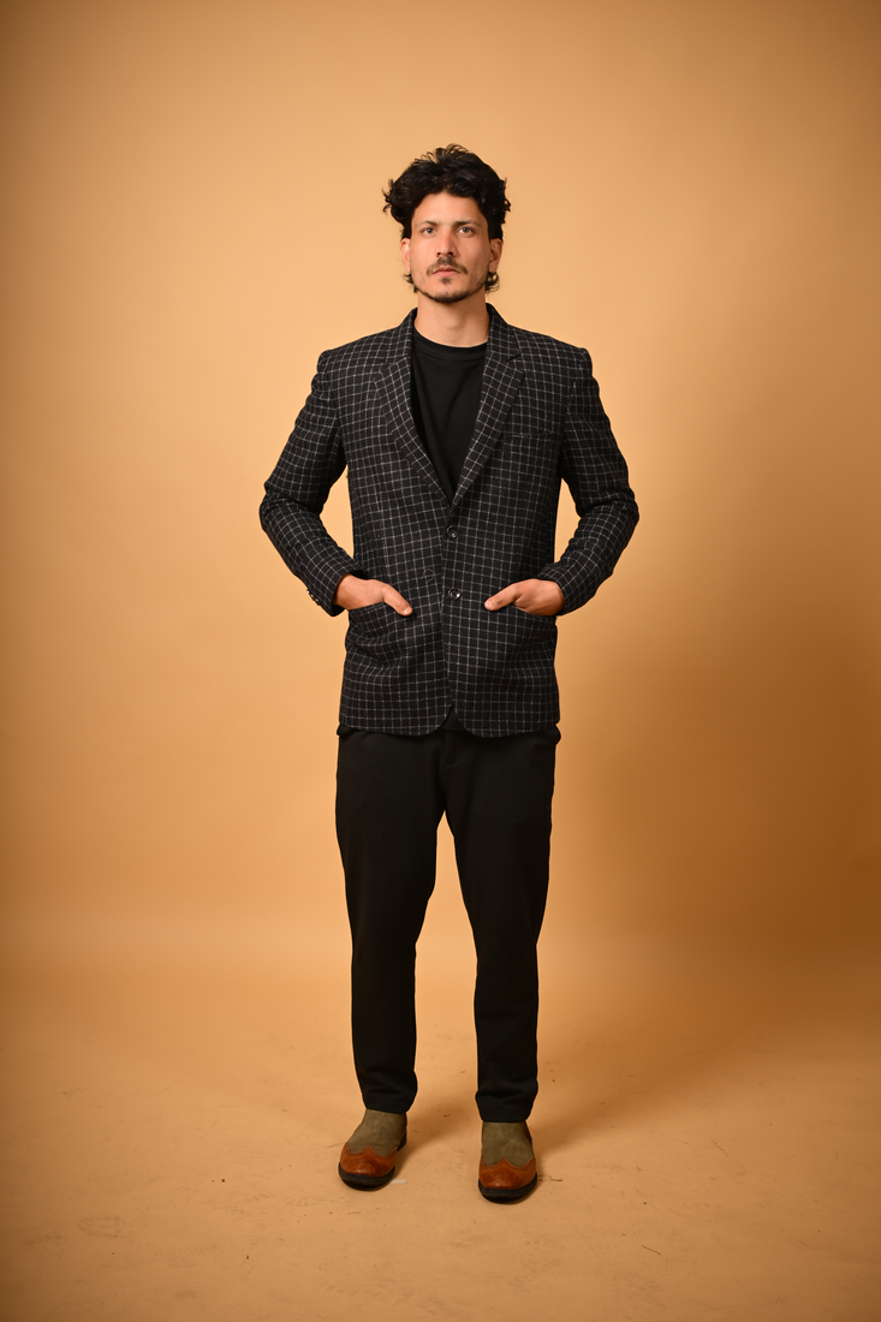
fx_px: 1836
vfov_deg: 39.6
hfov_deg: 27.0
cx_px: 440
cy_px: 661
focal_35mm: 50
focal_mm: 50
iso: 160
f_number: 2.2
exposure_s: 1/1000
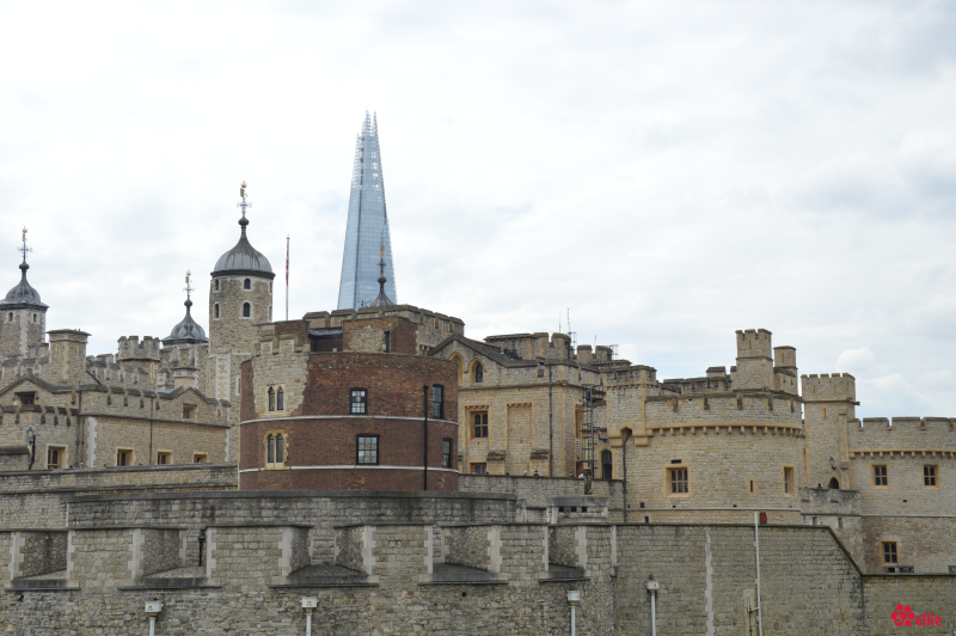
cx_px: 478
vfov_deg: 23.7
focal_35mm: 57
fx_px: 1512
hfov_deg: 35.1
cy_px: 318
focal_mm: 38
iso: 100
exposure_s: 1/250
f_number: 8
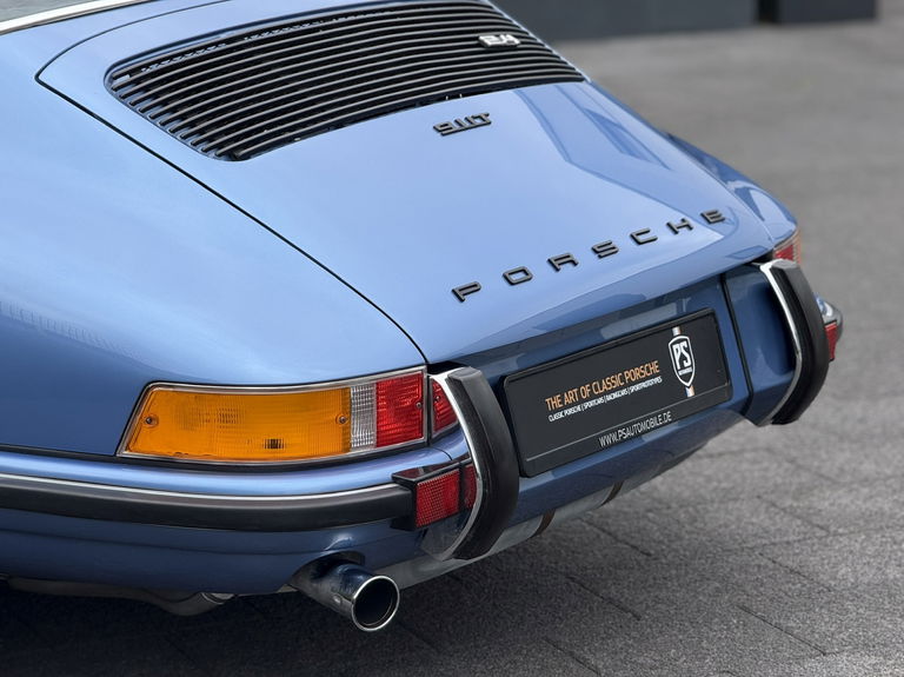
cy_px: 338
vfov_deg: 12.3
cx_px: 452
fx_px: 3132
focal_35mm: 120
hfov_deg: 16.4
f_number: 2.8
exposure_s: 1/409
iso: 50
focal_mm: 15.66
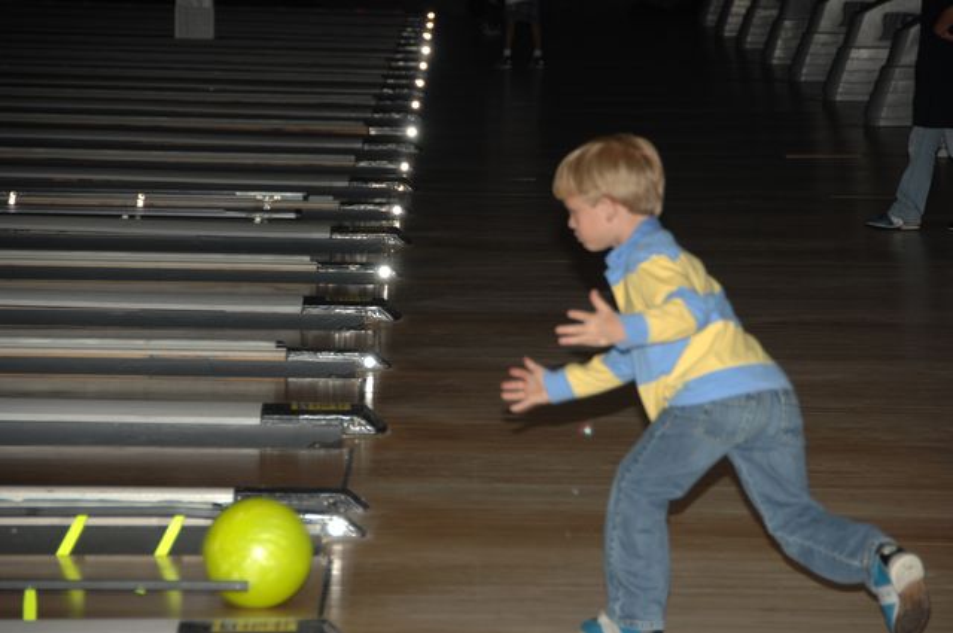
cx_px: 476
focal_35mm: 180
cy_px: 316
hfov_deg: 11.4
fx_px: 4759
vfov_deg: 7.6
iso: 200
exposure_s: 1/125
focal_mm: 120
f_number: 5.3
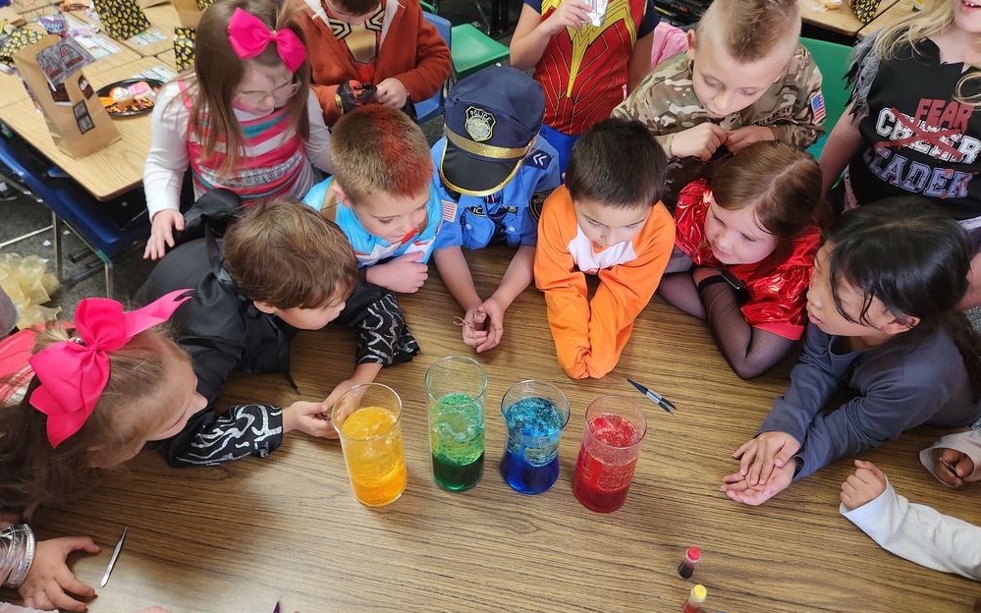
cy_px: 244
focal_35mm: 25
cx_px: 501
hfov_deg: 72.5
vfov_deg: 48.9
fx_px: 668
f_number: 1.8
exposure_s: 1/120
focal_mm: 5.4
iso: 320
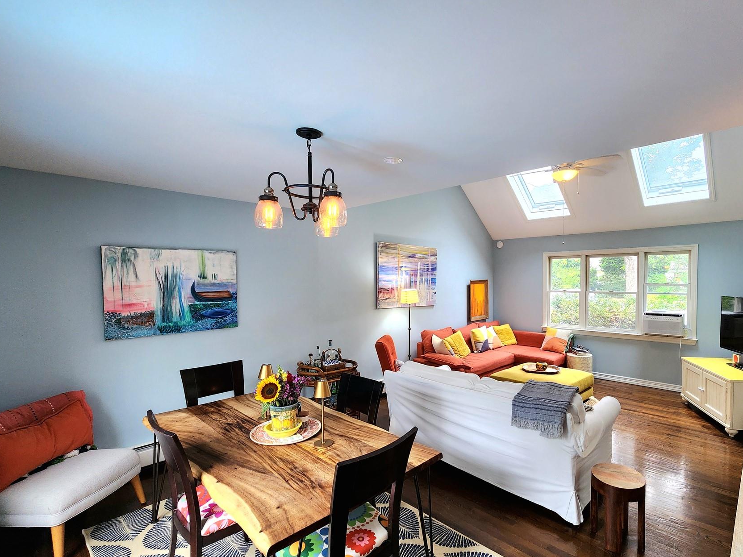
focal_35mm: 16
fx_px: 343
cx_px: 430
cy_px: 292
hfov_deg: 93.7
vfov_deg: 78.1
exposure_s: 1/60.2
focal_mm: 2.2
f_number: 2.2
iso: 125
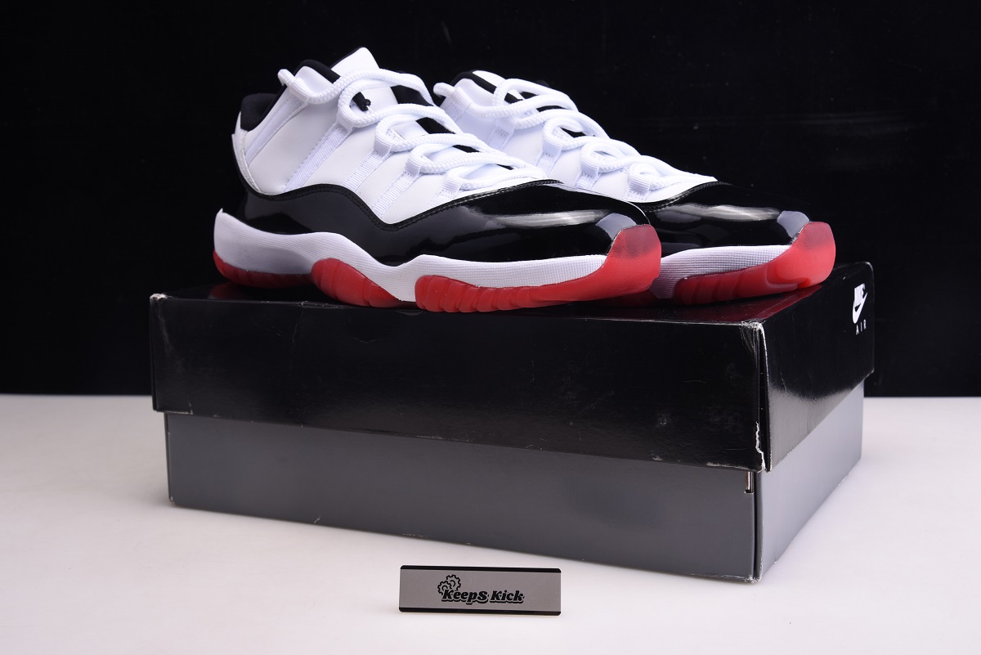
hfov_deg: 39.6
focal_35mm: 50
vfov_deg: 27.0
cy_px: 328
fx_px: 1363
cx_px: 490
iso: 100
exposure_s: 1/125
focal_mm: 50
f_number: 11
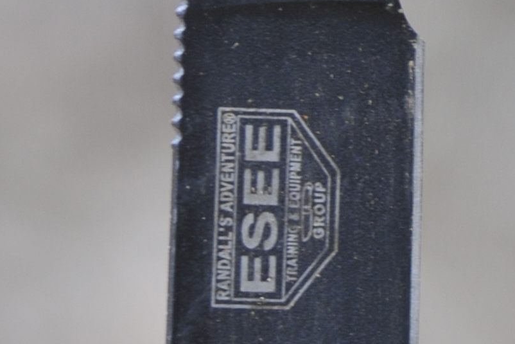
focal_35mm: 1220
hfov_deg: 1.7
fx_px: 17455
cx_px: 703
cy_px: -212
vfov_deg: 1.1
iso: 800
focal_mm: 230
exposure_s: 1/100
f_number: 6.3
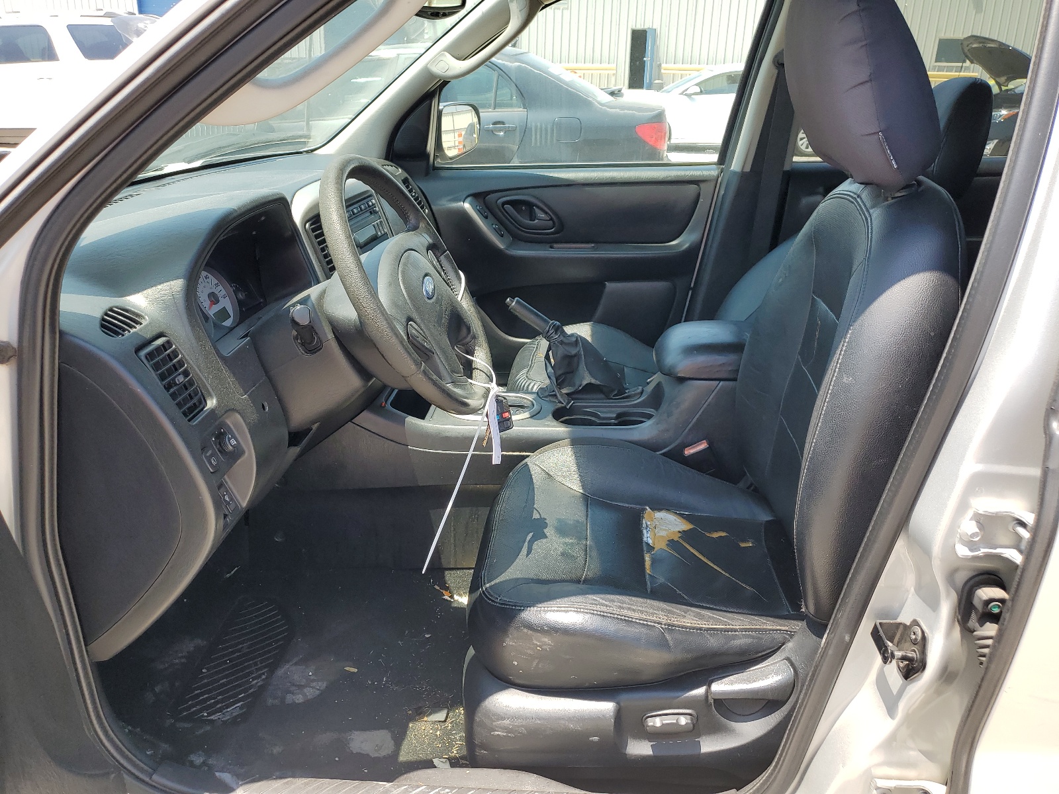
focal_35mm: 26
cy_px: 397
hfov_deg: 67.3
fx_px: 795
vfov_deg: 53.1
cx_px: 530
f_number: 1.5
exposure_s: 1/714
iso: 50
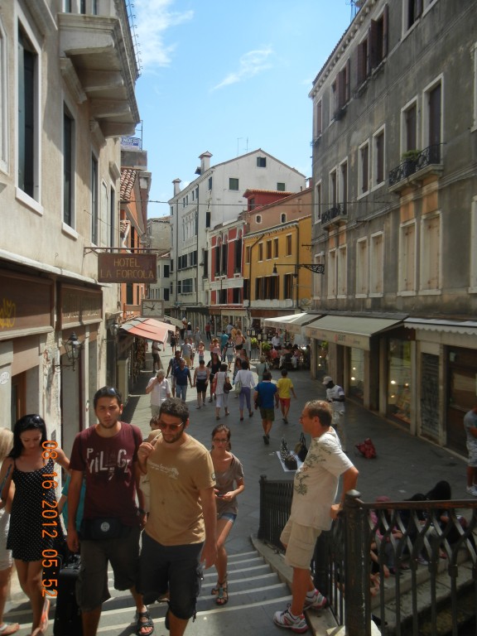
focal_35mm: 30
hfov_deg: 46.8
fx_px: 551
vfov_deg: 60.0
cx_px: 238
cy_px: 318
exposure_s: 1/327
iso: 160
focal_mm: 5.4
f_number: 7
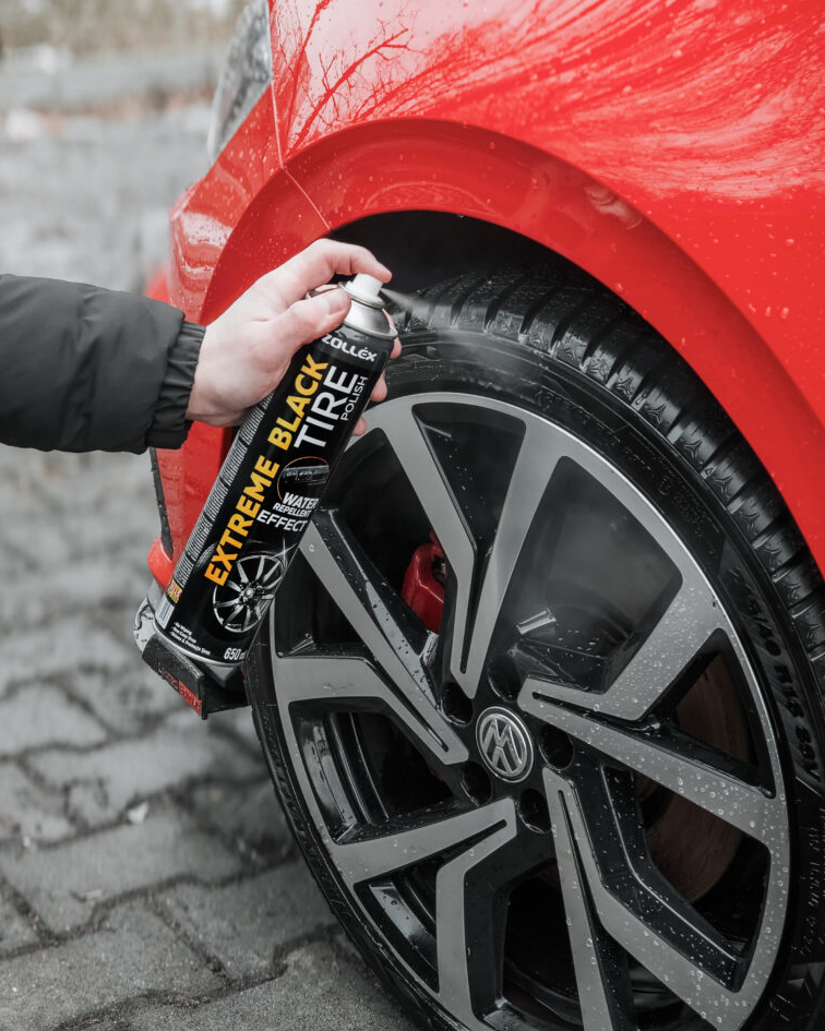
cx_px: 408
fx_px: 2228
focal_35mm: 73
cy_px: 525
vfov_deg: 26.1
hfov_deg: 21.0
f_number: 2.4
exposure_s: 1/50
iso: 200
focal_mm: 7.9
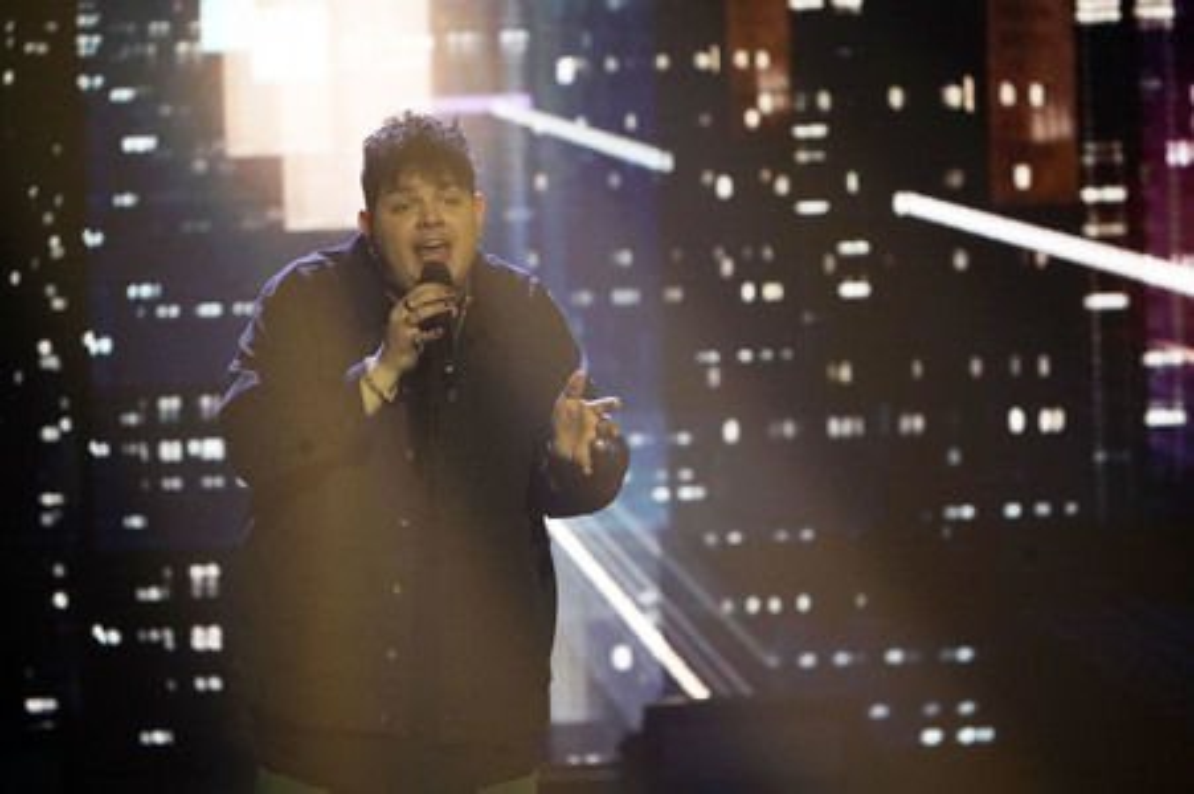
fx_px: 18327
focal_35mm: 553
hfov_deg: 3.7
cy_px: 397
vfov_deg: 2.5
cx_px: 597
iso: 6400
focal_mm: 553
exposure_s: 1/250
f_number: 6.3
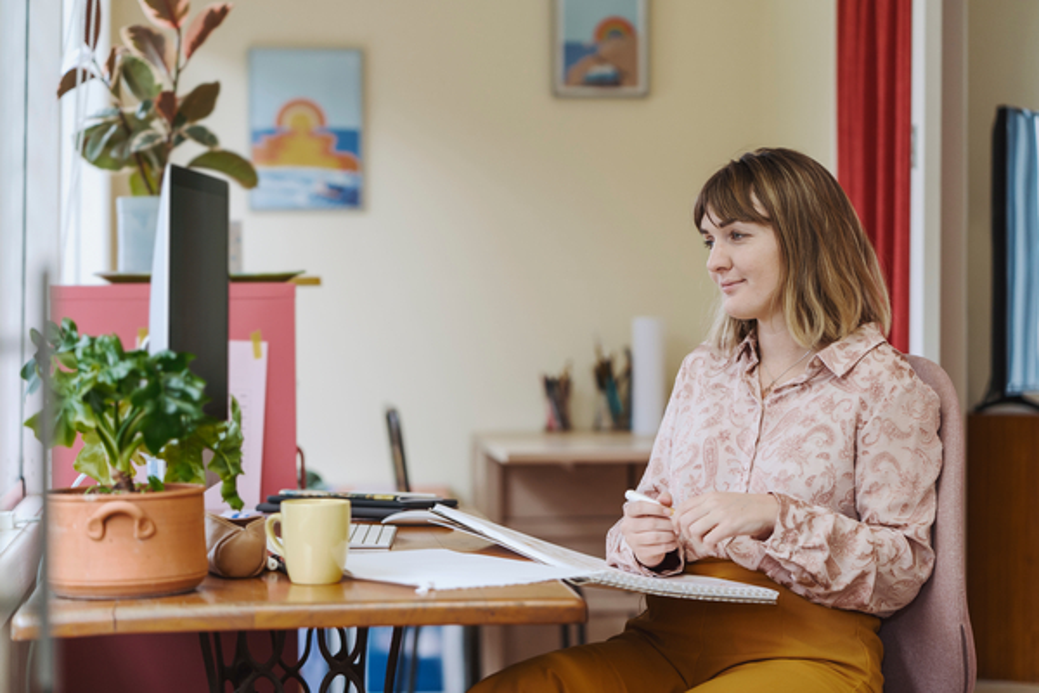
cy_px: 346
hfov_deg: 23.9
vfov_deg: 16.1
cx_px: 520
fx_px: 2453
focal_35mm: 85
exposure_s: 1/320
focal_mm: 85
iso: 400
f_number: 2.5
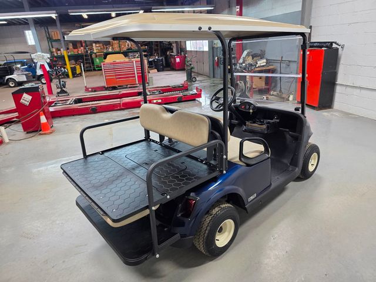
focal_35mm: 23
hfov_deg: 73.9
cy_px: 141
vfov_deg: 58.9
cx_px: 188
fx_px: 250
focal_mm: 6.3
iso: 125
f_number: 1.7
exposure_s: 1/120
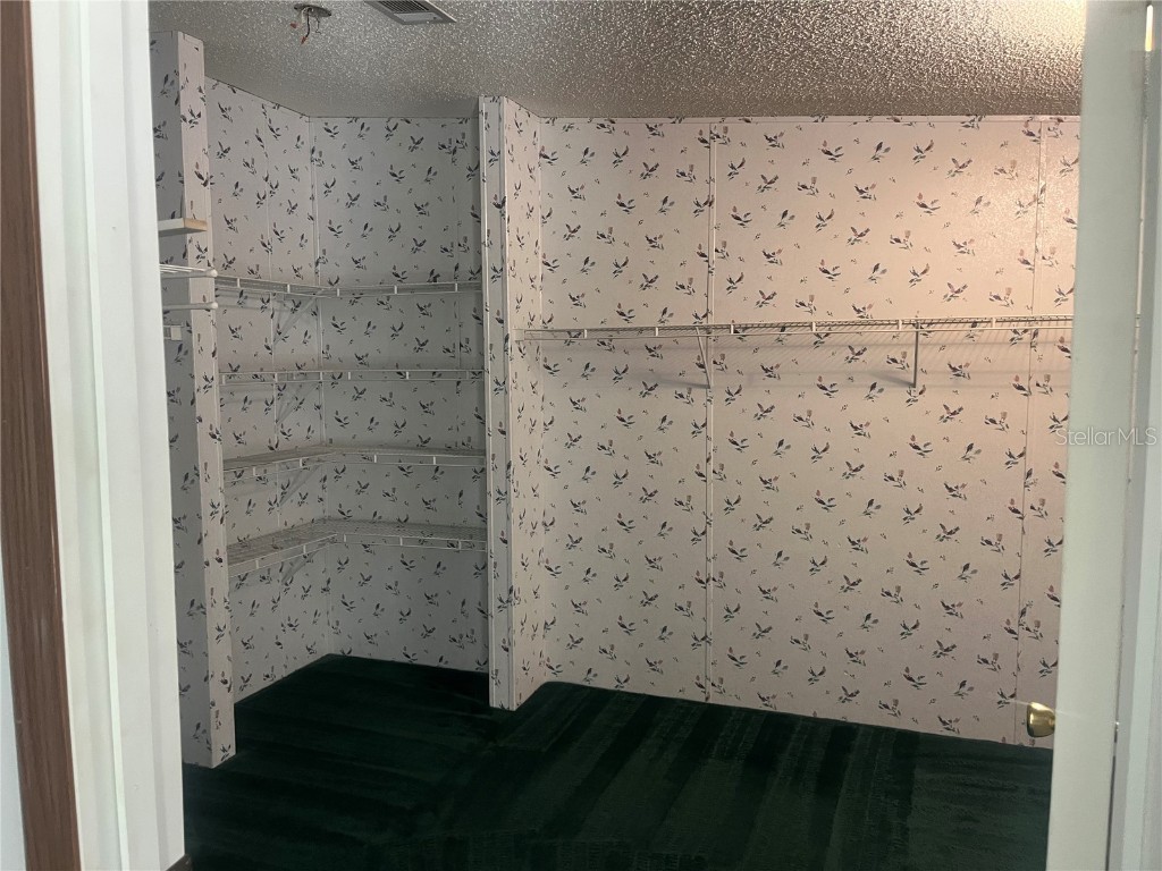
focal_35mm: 26
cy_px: 436
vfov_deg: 53.1
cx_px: 581
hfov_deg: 67.3
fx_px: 873
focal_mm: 5.1
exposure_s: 1/60
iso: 250
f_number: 1.6
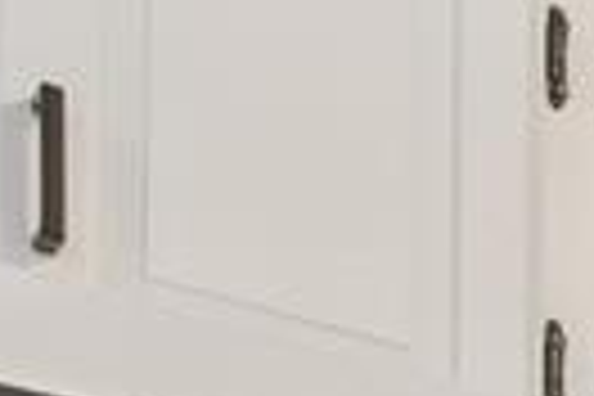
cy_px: 1100
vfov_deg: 10.1
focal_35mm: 109
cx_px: 1922
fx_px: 1798
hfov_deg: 10.5
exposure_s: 1/15
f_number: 6.3
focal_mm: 14
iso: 400
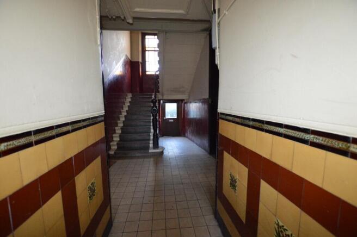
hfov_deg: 100.4
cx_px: 178
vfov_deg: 77.2
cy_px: 118
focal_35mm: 15
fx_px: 149
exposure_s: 1/60
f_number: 3.5
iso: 2000
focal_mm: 10
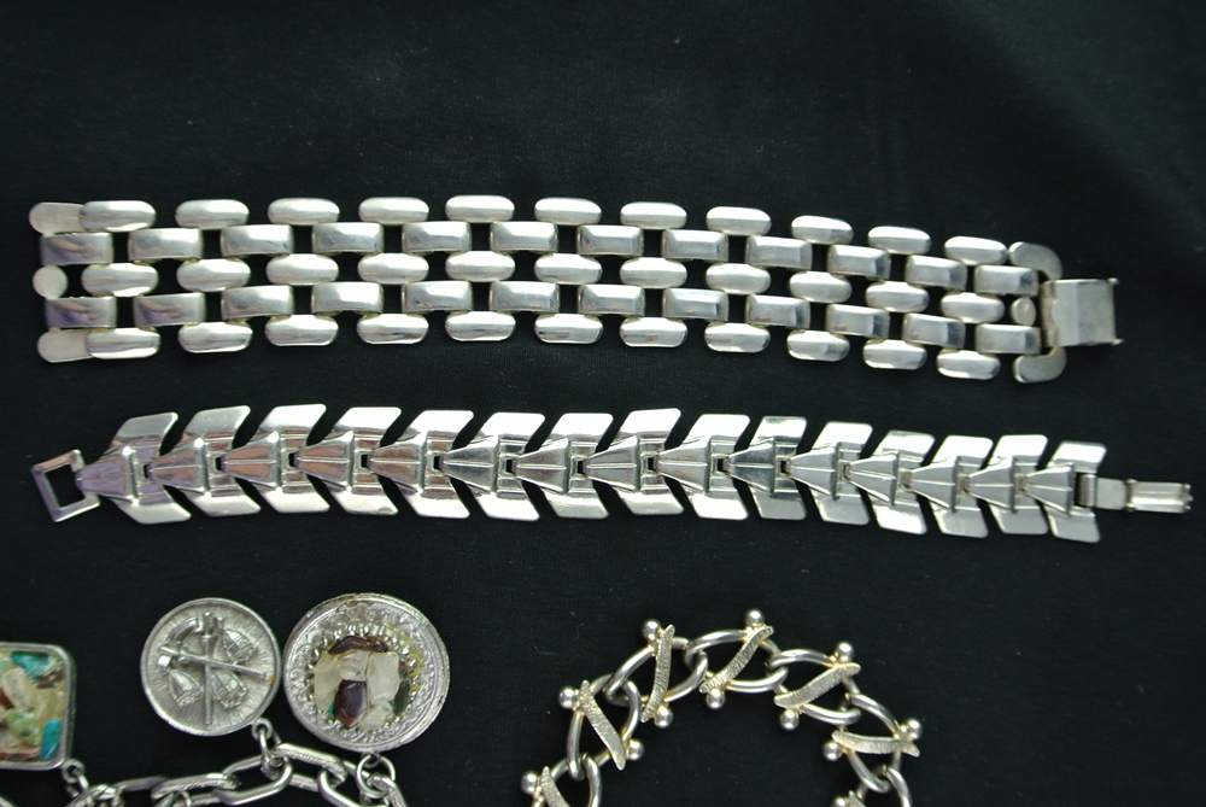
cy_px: 404
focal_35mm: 34
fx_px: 1140
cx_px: 603
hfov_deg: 55.7
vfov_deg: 39.0
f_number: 3.8
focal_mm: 12.7
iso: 400
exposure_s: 1/125
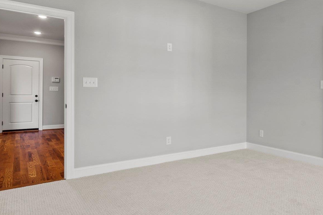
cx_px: 227
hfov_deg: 63.0
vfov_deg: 46.3
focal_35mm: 28
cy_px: 92
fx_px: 251
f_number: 8
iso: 400
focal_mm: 16
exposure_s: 1/2
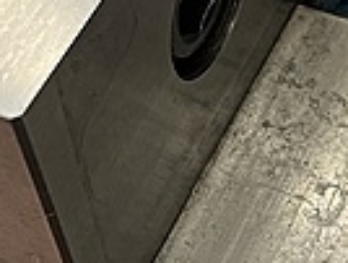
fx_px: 1249
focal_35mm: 124
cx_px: 338
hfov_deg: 15.6
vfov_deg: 11.7
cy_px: -60
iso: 125
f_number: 1.6
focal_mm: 5.1
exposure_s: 1/116
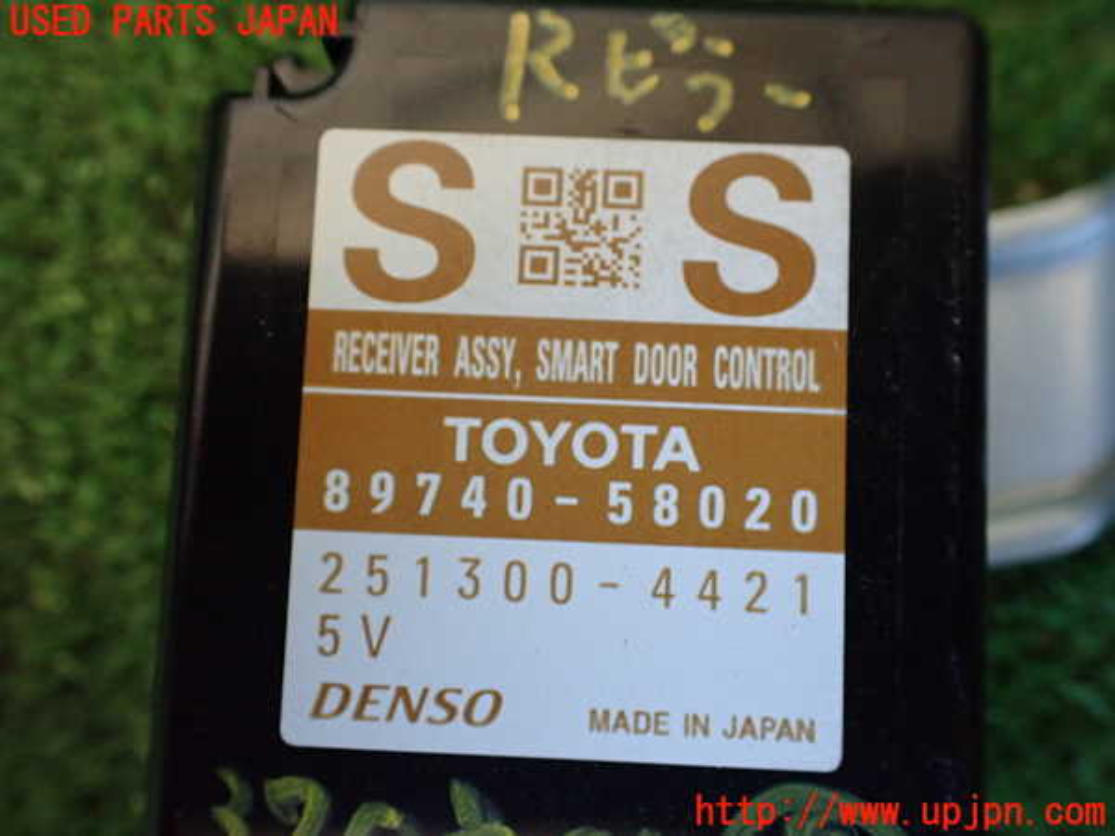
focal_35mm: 30
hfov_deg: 60.0
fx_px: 966
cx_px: 558
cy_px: 418
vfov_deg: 46.8
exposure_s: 1/125
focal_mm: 5.4
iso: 800
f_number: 2.3
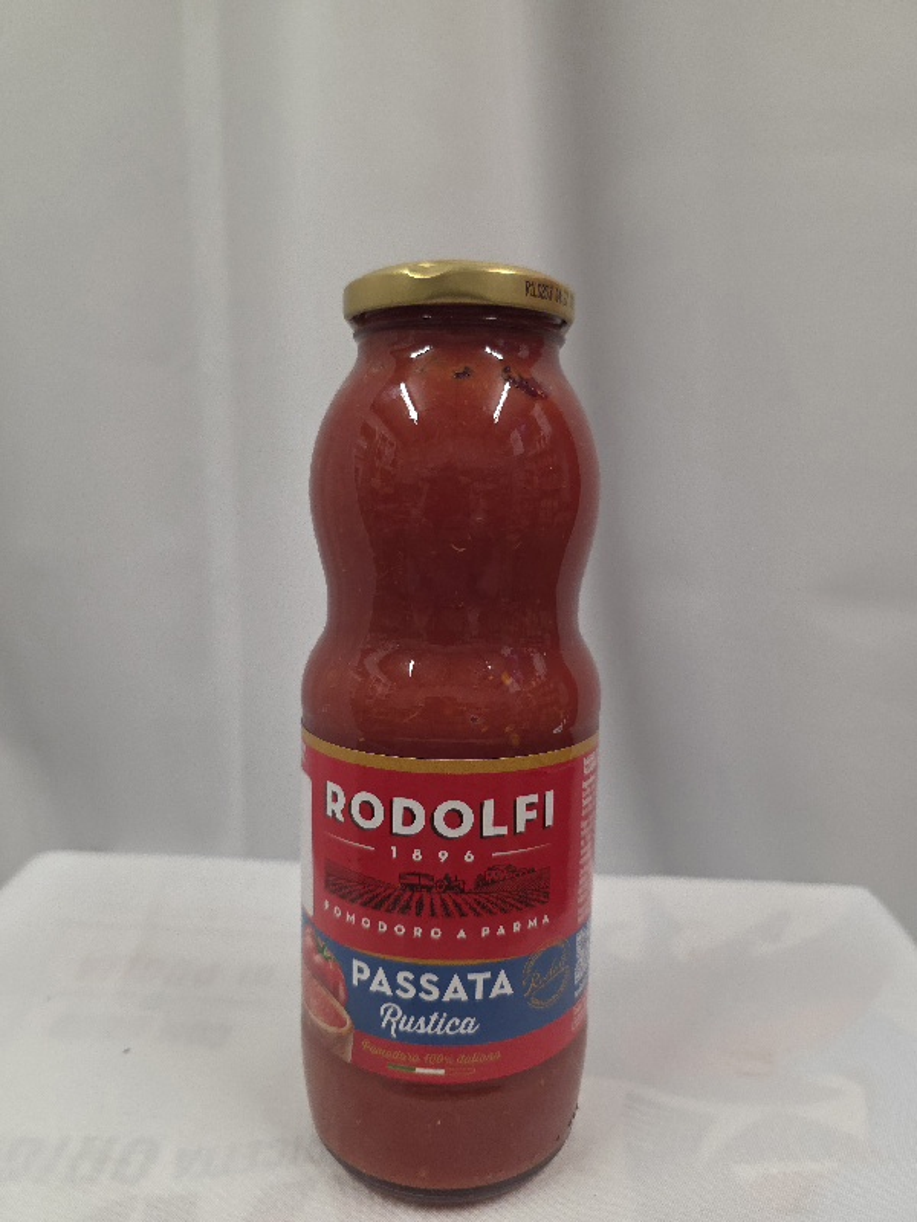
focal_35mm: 23
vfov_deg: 73.9
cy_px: 611
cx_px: 458
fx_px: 812
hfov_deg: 58.9
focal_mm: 6.3
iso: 320
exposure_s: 1/101
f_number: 1.7
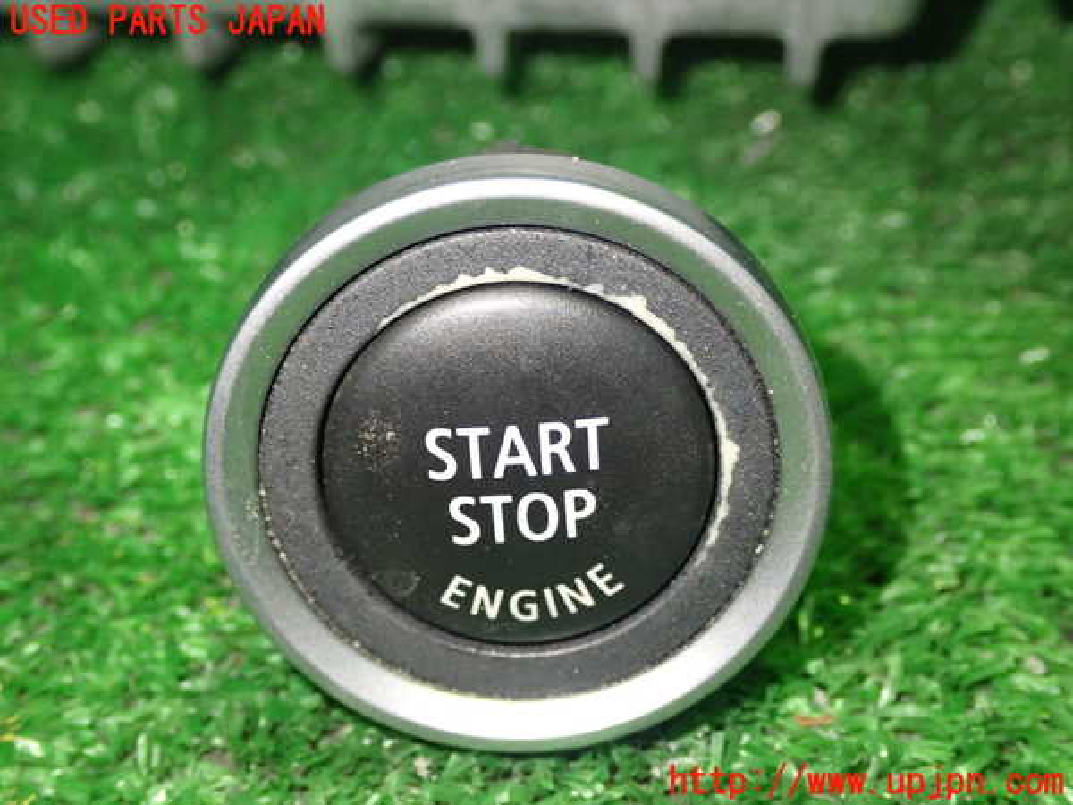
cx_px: 536
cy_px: 402
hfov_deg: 38.2
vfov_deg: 29.1
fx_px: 1550
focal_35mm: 50
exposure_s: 1/40
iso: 800
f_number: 3.2
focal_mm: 9.01
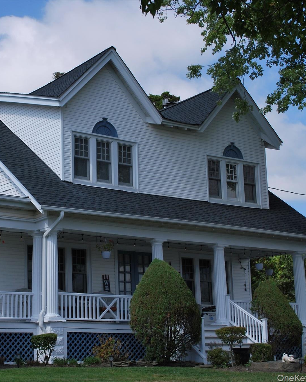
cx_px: 46
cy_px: 192
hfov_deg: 22.1
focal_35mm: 68
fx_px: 770
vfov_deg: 27.9
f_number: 8
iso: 100
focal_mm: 32
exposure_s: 1/250
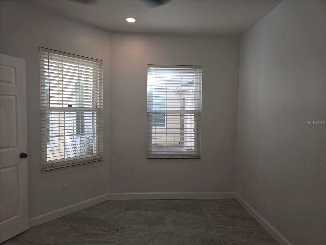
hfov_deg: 73.9
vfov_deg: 58.9
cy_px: 122
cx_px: 163
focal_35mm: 23
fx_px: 217
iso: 12
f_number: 1.7
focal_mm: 6.3
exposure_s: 1/60
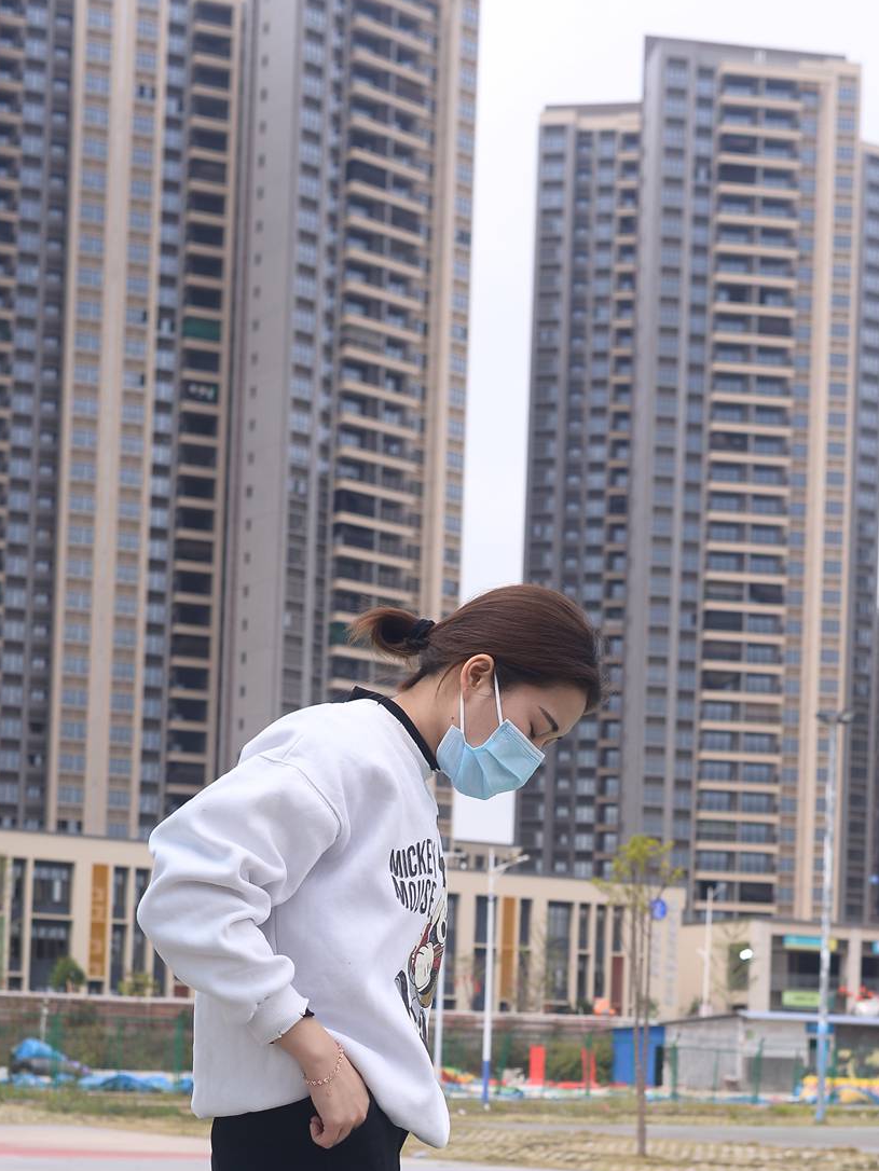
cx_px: 450
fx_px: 2200
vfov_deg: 28.8
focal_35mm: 65
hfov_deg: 22.6
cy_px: 1018
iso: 125
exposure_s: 1/500
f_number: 5.6
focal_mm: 35
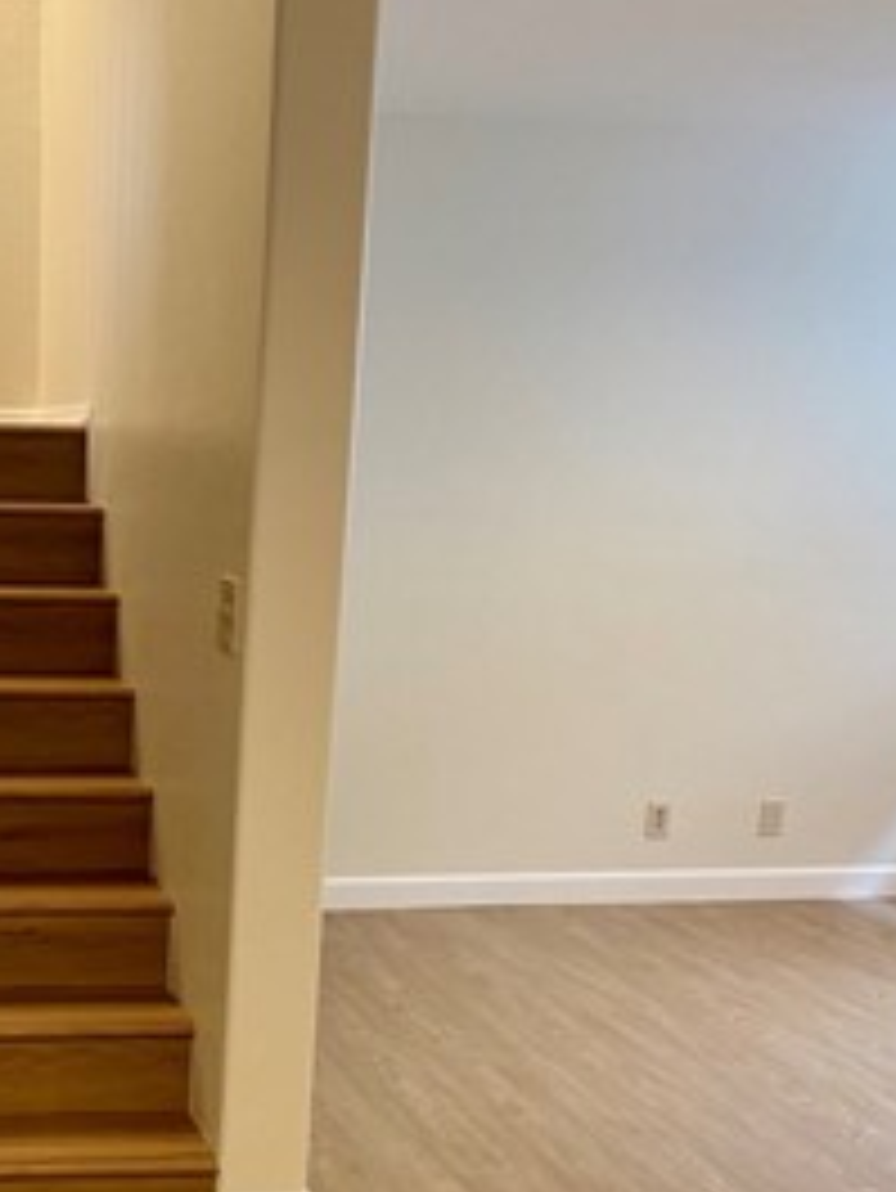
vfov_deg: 31.7
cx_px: 86
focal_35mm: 58
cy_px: 1066
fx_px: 2000
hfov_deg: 24.5
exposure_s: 1/60
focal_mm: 6.76
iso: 320
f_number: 1.78
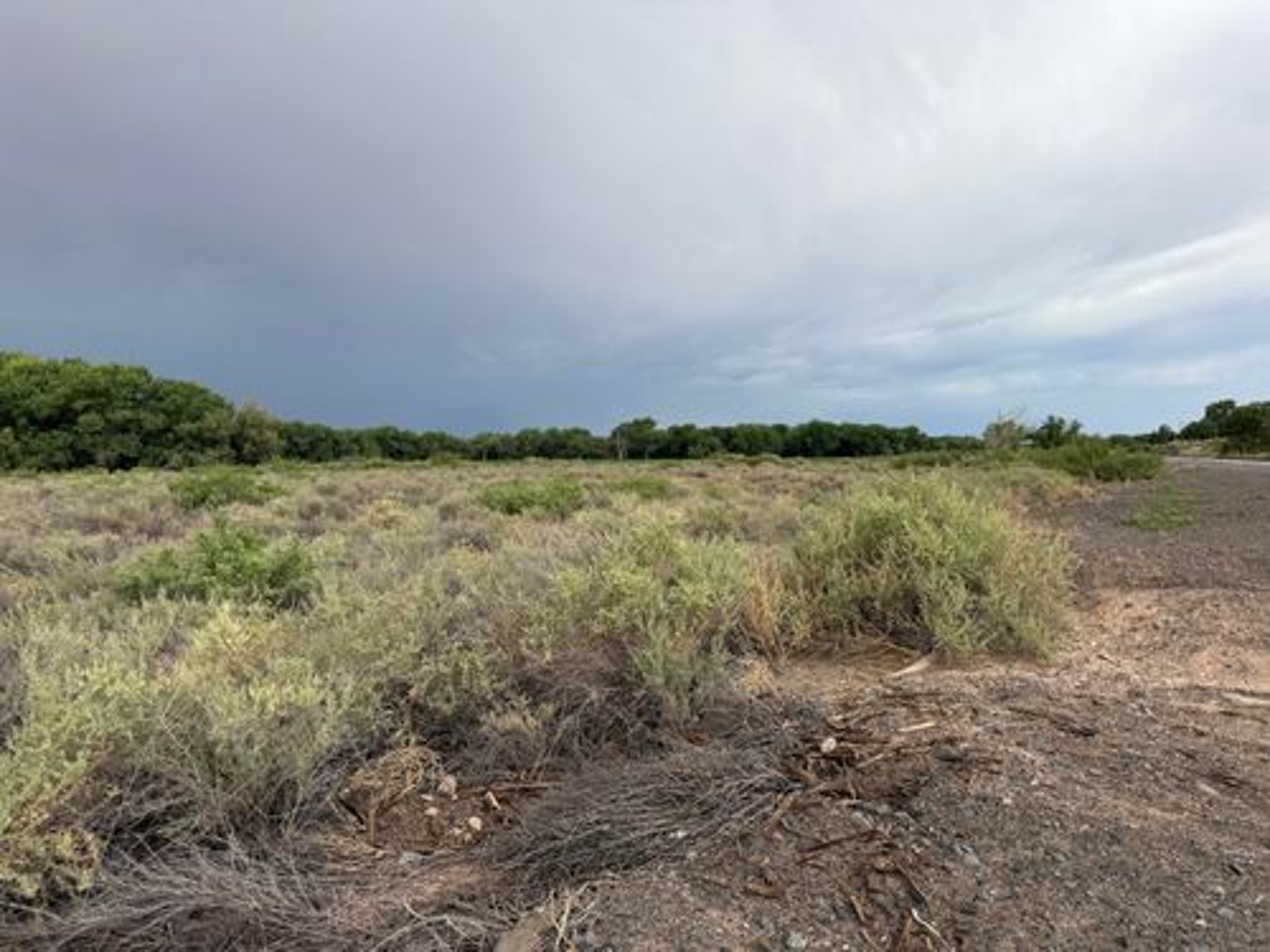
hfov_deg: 71.6
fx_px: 881
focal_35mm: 24
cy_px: 476
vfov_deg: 56.8
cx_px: 635
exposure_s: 1/1653
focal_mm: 6.76
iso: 80
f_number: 1.78
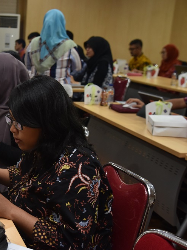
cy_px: 126
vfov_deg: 29.0
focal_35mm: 67
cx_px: 2
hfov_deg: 21.2
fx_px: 483
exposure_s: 1/80
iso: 2000
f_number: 5.6
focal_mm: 46
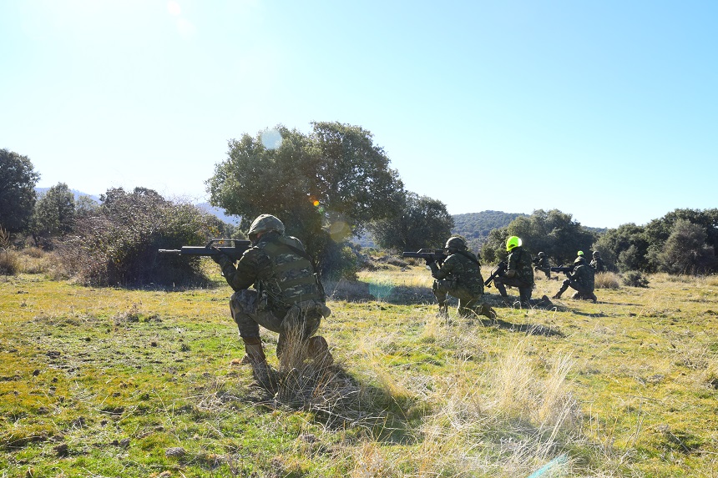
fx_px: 598
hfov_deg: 61.9
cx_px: 359
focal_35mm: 30
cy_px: 239
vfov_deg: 43.6
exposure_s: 1/200
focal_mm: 20
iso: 100
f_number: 9
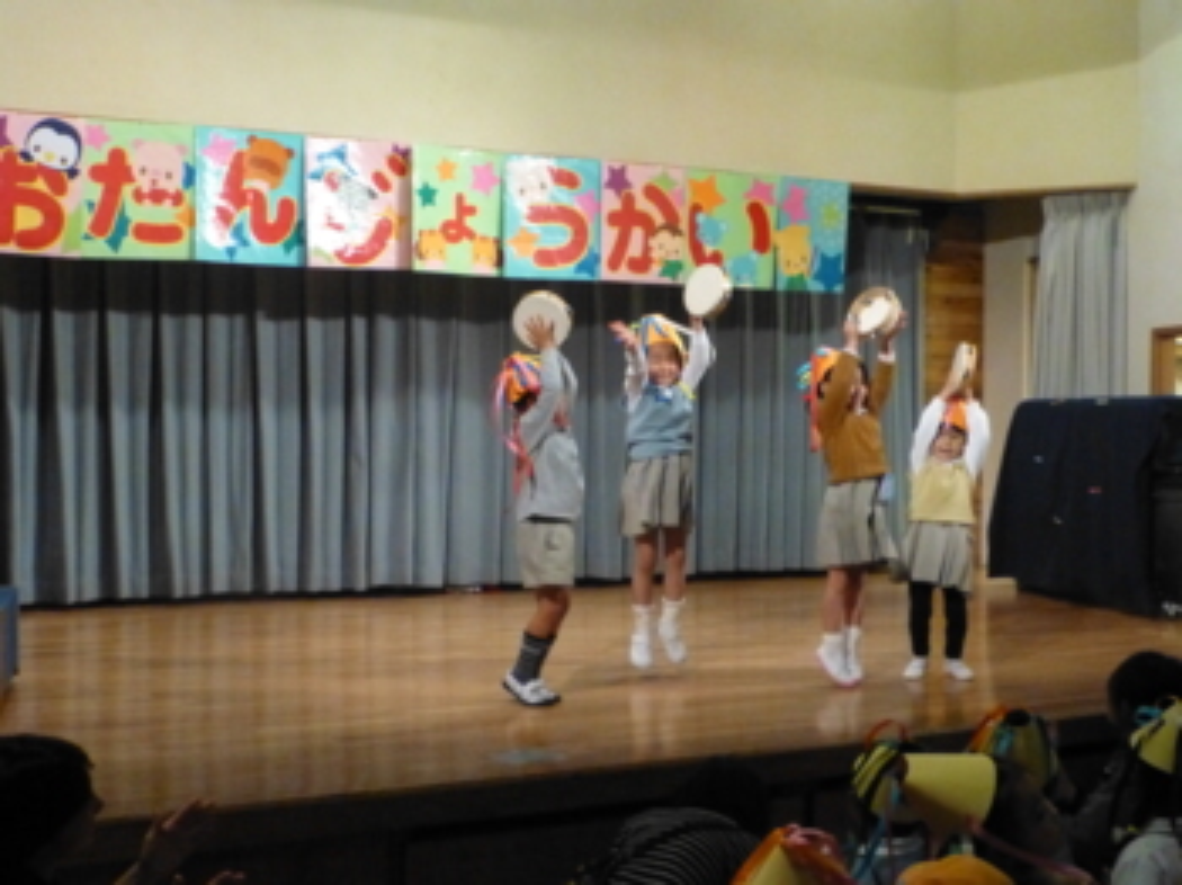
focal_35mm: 53
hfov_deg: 36.2
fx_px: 1809
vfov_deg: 27.5
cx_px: 591
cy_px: 442
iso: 1600
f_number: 4.4
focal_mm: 9
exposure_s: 1/125
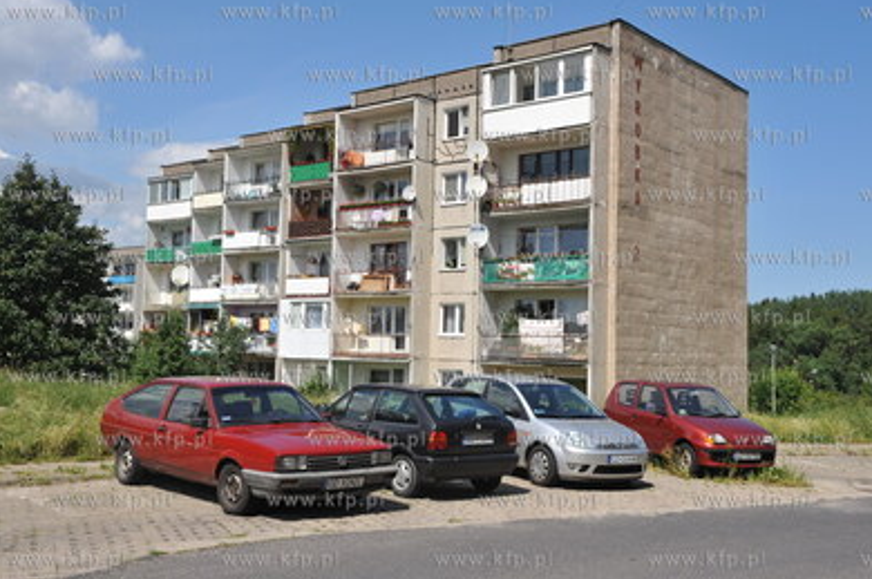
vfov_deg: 34.1
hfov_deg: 49.6
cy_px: 286
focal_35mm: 39
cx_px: 445
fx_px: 943
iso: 400
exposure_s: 1/1250
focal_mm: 38
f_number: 9
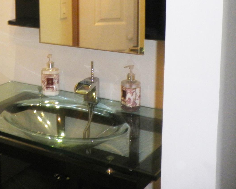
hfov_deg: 26.9
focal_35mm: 68
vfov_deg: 22.0
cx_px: 24
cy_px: 22
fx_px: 475
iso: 160
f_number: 3.5
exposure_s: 1/30
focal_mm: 6.3
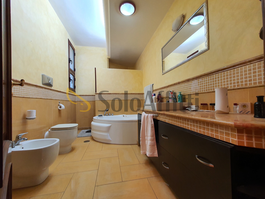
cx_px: 132
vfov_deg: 89.9
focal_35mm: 13
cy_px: 100
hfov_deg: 106.2
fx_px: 100
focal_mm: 1.8
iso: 160
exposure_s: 1/50
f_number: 2.2
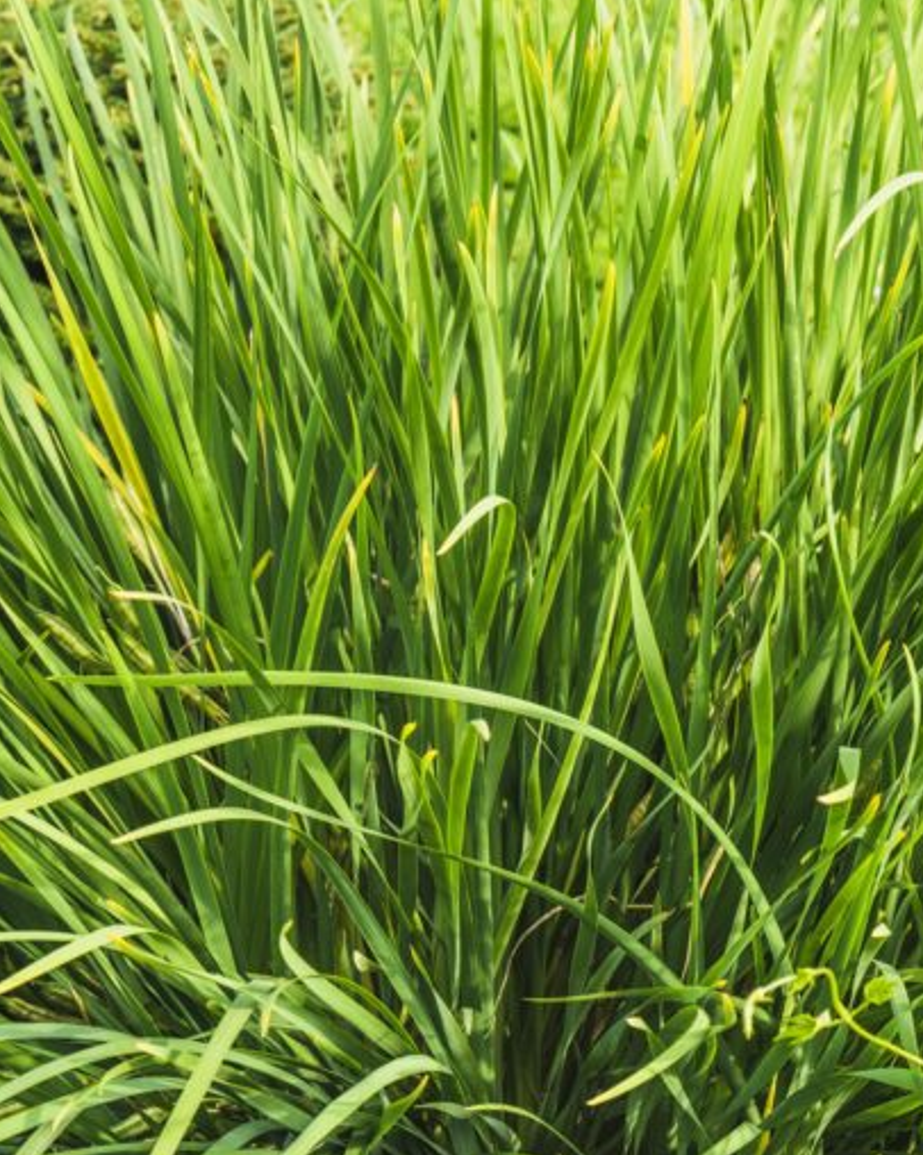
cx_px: 580
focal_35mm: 149
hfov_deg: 10.4
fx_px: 5091
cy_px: 578
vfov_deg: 12.9
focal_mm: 105
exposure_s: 1/160
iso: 640
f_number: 11
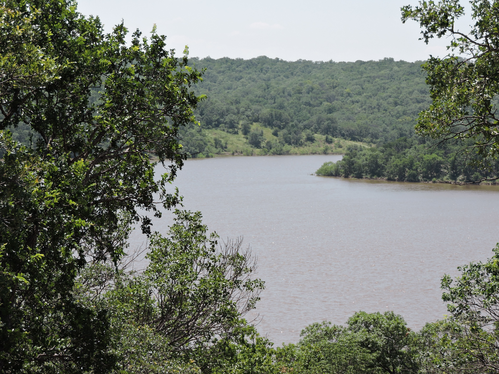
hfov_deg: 14.6
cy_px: 187
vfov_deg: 11.0
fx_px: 1946
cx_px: 250
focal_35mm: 135
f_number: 4.3
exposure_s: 1/640
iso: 100
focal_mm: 24.1
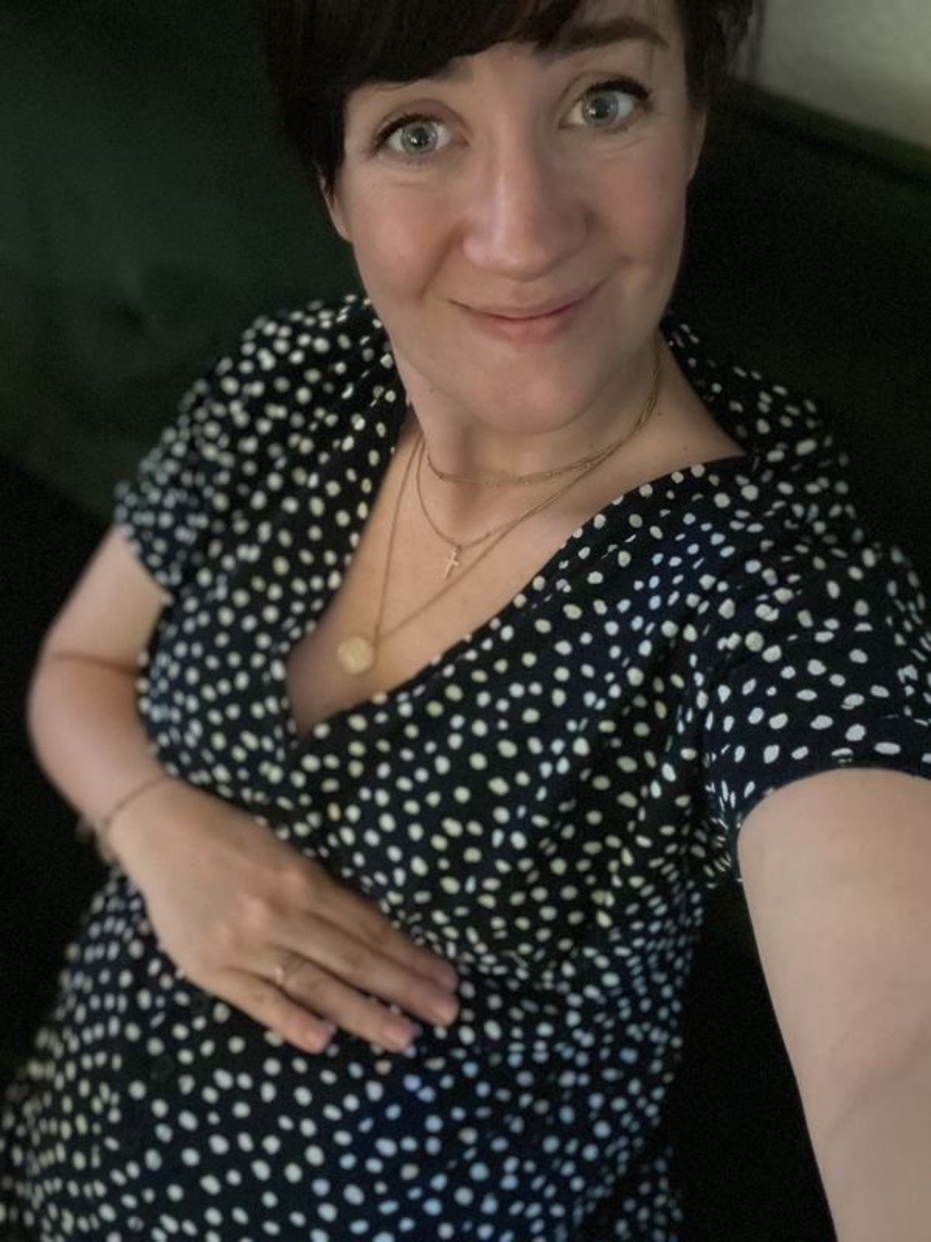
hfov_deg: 46.8
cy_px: 621
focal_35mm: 30
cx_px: 466
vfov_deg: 60.0
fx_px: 1076
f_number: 2.2
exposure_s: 1/14
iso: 1600
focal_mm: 2.71
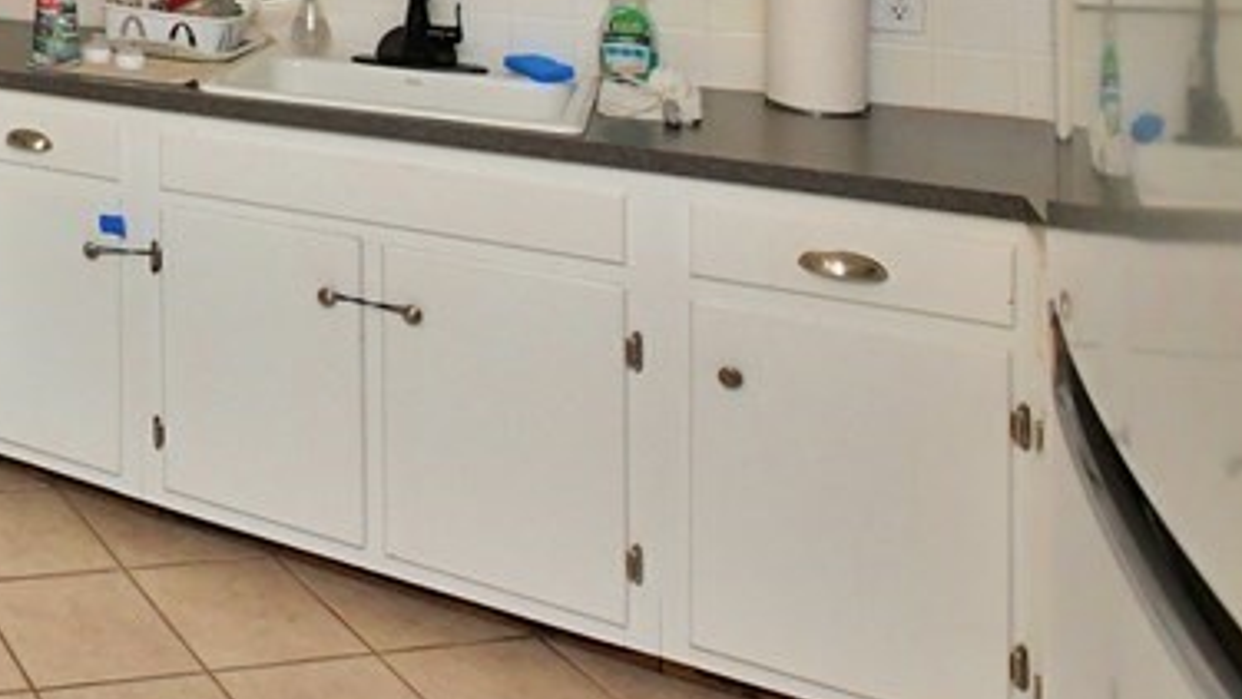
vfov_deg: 25.6
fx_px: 1317
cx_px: -318
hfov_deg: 36.2
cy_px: -207
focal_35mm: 40
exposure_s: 1/320
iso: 6400
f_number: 8
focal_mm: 14
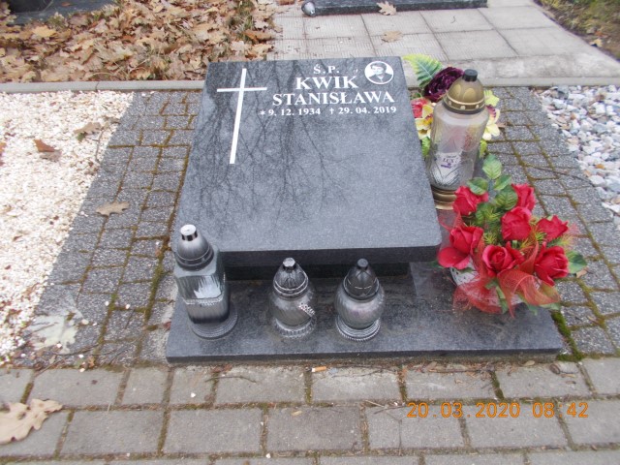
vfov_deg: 53.1
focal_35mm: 26
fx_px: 466
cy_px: 232
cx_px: 310
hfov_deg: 67.3
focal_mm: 4.6
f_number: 3.2
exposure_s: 1/40
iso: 80
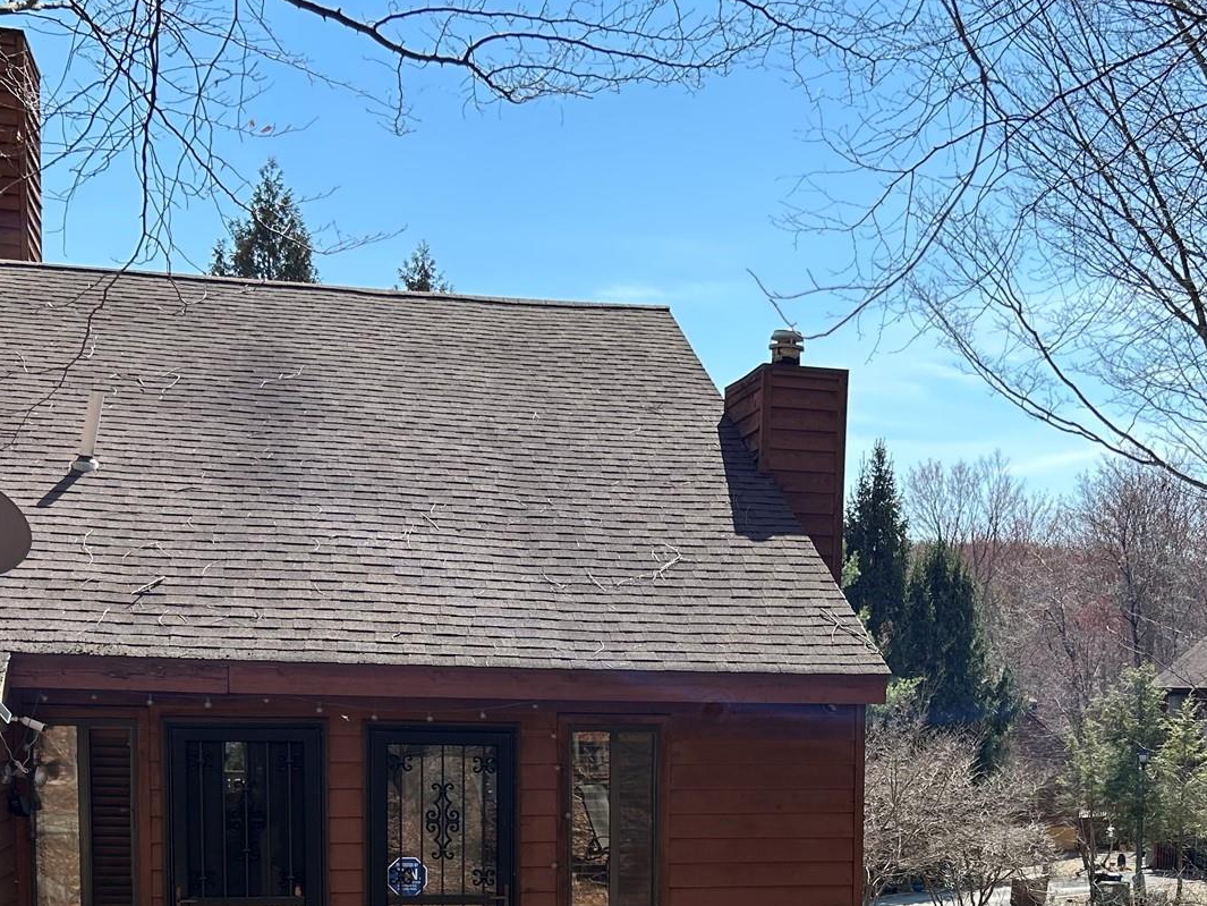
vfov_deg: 27.9
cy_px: 839
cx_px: 756
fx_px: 1744
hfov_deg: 37.9
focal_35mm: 50
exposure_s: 1/1972
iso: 50
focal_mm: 5.7
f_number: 1.5
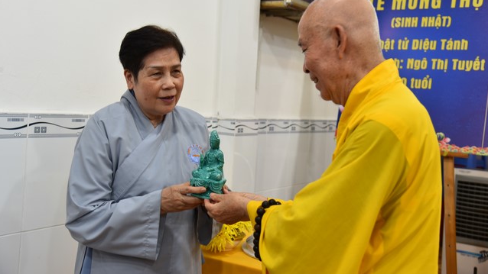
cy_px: 114
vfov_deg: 25.4
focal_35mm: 47
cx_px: 246
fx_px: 608
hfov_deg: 43.7
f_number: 4
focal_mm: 44
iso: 500
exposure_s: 1/60
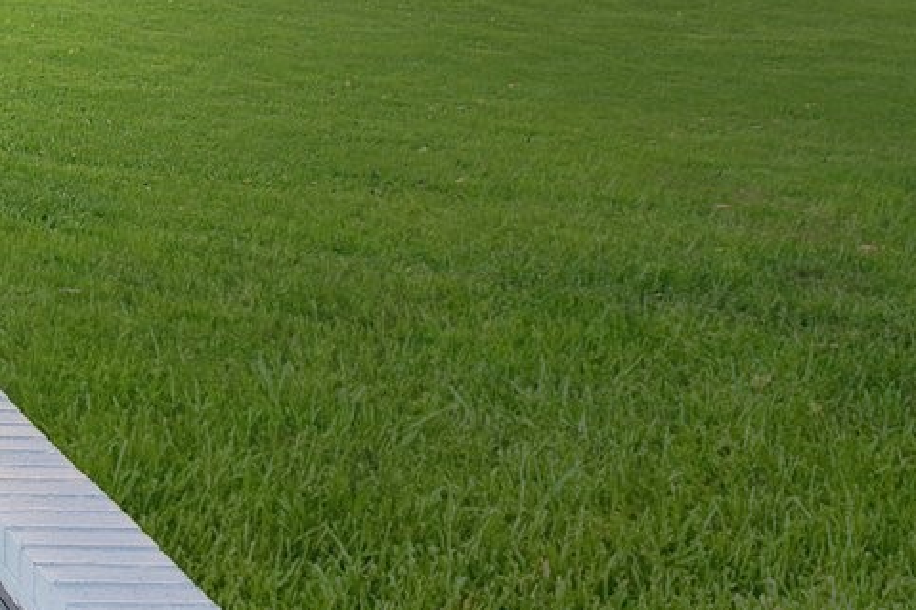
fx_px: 1958
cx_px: -522
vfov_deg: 16.5
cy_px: -229
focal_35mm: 77
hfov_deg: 21.4
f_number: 8
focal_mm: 18
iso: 250
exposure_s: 30
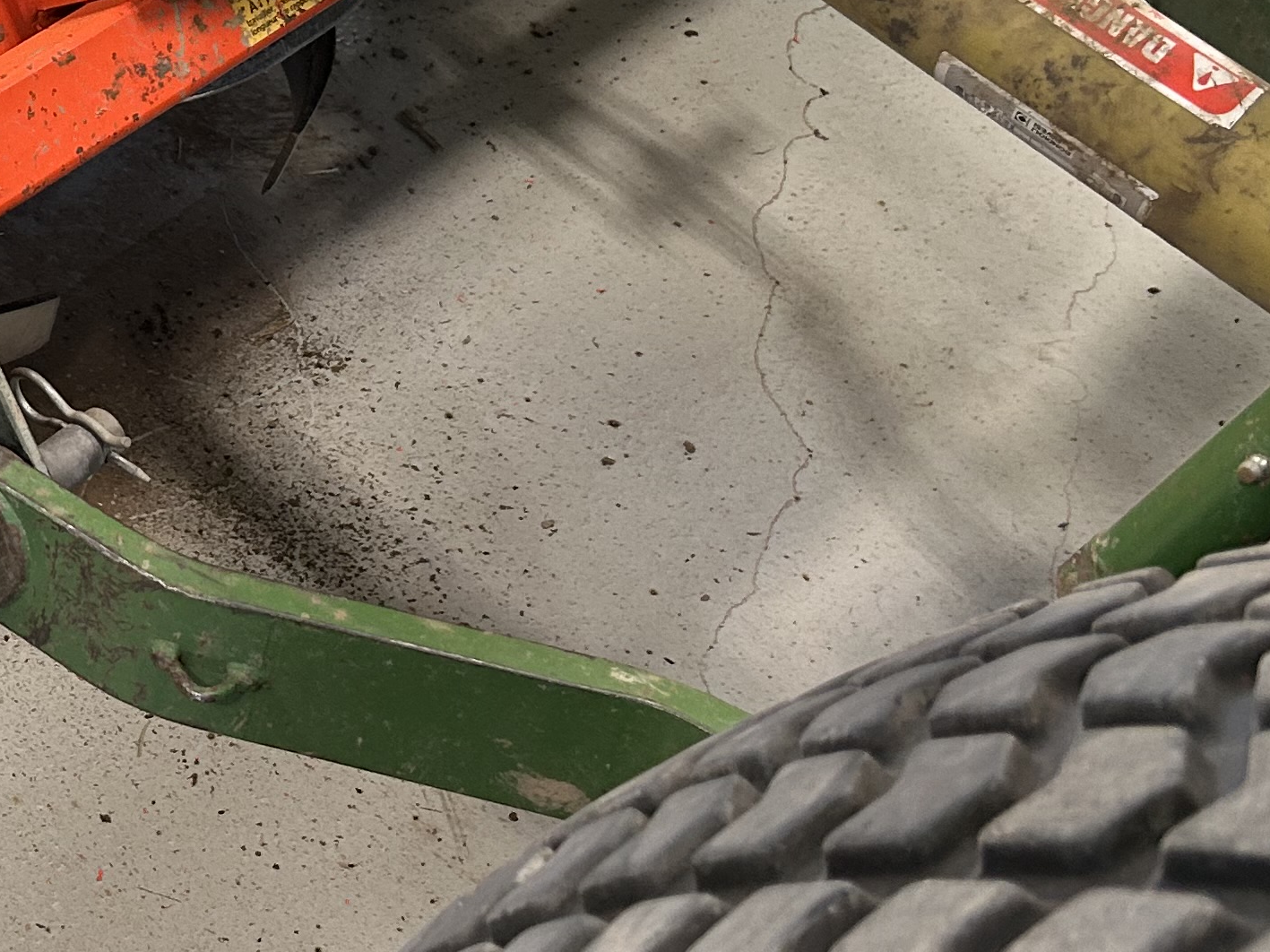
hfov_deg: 24.2
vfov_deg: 19.6
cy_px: 156
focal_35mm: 74
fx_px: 2714
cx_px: -213
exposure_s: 1/60
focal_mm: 5.7
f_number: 1.5
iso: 125
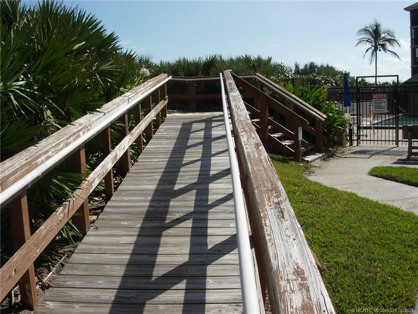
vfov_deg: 37.7
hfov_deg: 49.0
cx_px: 209
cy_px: 157
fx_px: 459
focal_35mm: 38
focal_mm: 7.8
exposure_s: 1/1328
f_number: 4.8
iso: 79
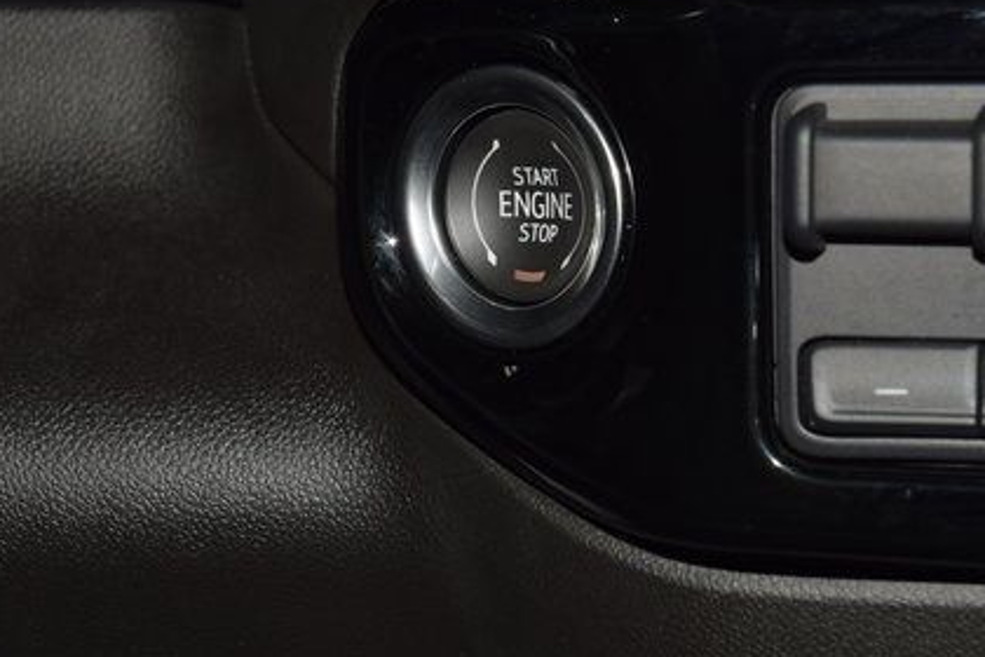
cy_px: 208
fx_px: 4377
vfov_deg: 8.6
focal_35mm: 160
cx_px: 535
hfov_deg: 12.8
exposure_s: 1/125
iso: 100
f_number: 8
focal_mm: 70
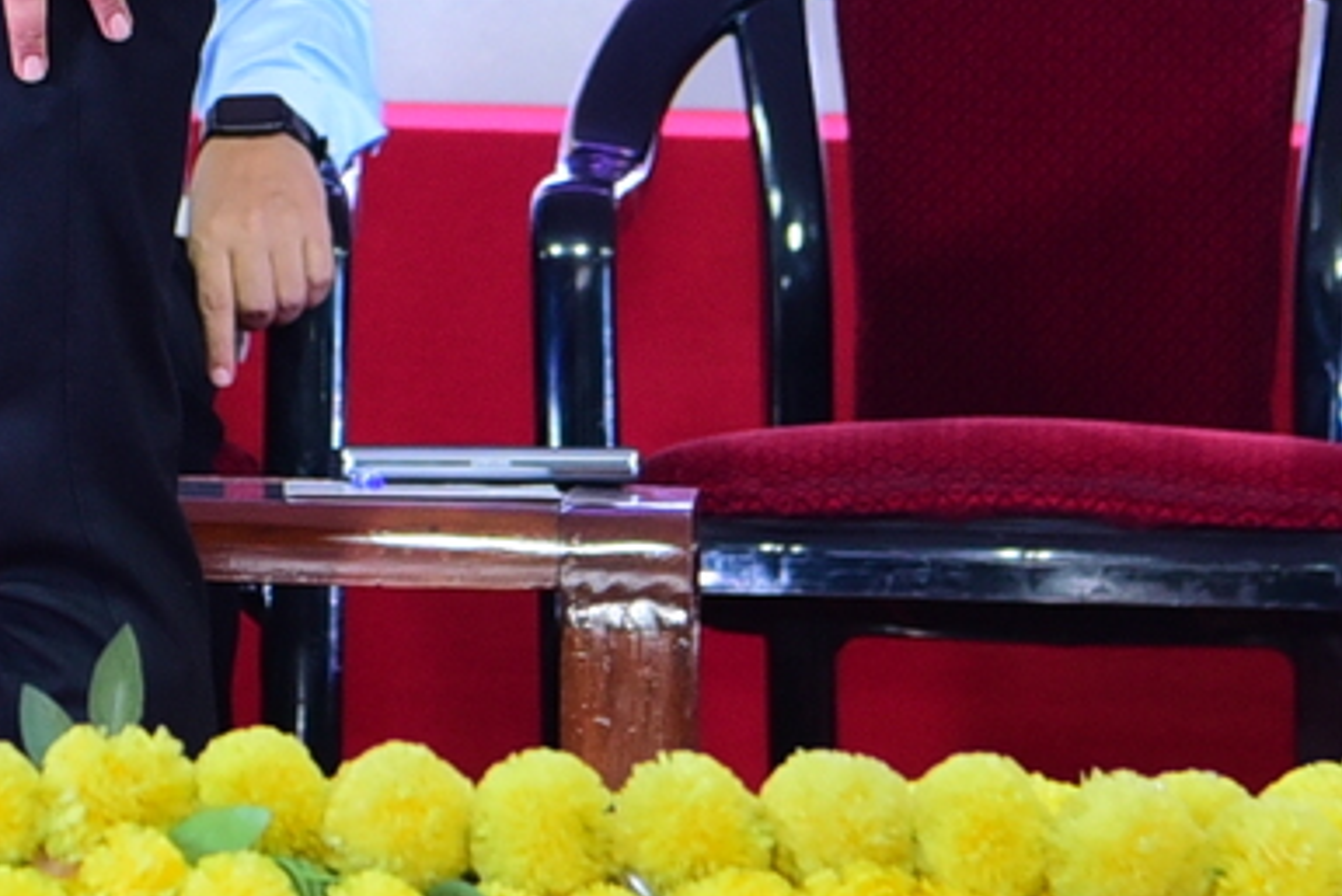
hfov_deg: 5.6
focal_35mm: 363
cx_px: -1223
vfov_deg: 3.8
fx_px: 13536
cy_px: -875
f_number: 5
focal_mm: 62
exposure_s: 1/160
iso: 800
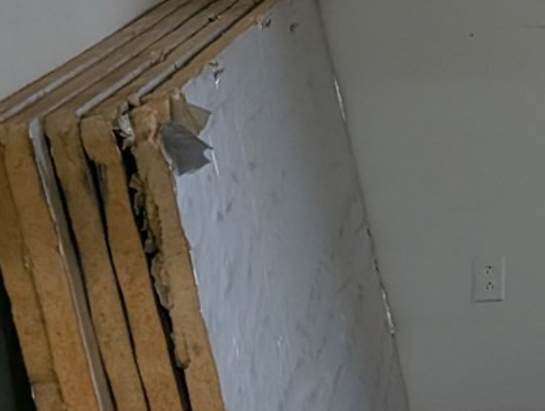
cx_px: 1146
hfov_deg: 13.8
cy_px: 0
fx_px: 1845
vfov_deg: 12.5
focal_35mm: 117
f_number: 1.68
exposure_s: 1/120
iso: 875
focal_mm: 6.9
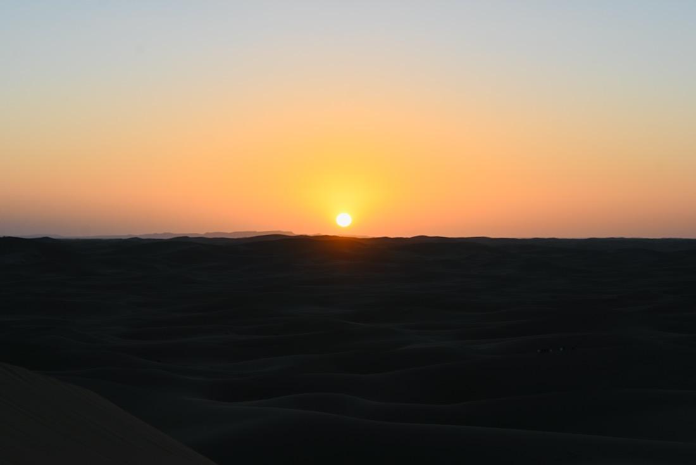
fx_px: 1450
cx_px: 348
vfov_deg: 18.2
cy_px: 232
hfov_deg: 27.0
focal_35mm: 75
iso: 100
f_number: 7.1
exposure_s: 1/400
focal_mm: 50
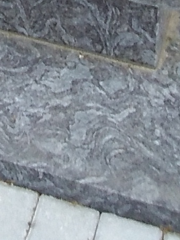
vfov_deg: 10.4
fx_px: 1150
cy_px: -317
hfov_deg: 8.8
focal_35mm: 166
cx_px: -57
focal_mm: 2.39
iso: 102
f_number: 2.4
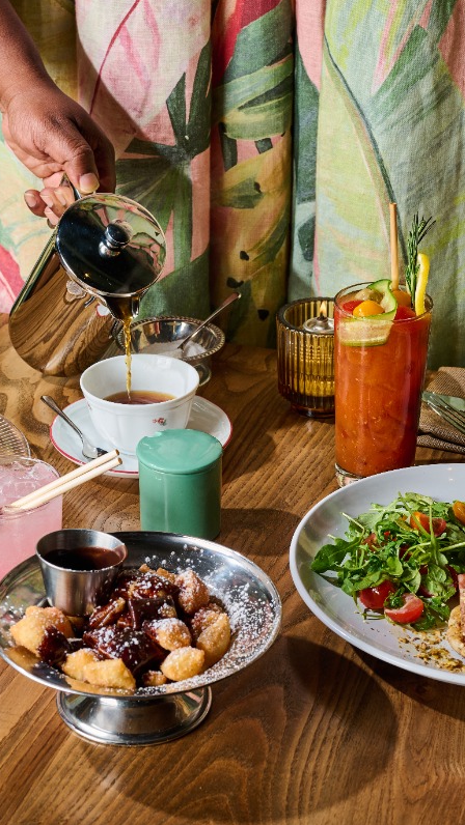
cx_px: 125
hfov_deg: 15.2
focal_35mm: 79
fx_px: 1731
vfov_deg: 26.8
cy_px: 412
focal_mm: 50
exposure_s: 1/160
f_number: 9
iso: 200
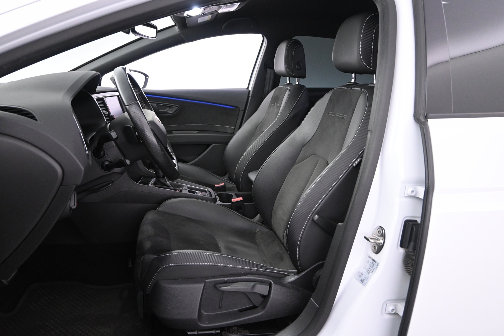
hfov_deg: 68.9
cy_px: 168
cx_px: 252
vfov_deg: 49.1
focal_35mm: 26
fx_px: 367
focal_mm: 17.5
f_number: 3.5
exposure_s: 1/40
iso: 2500
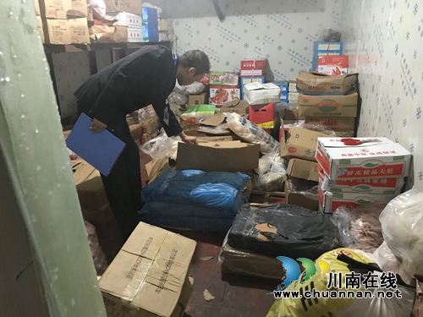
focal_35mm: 28
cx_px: 212
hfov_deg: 63.4
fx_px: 342
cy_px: 158
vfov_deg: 49.7
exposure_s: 1/7
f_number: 1.8
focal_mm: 3.99
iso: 100
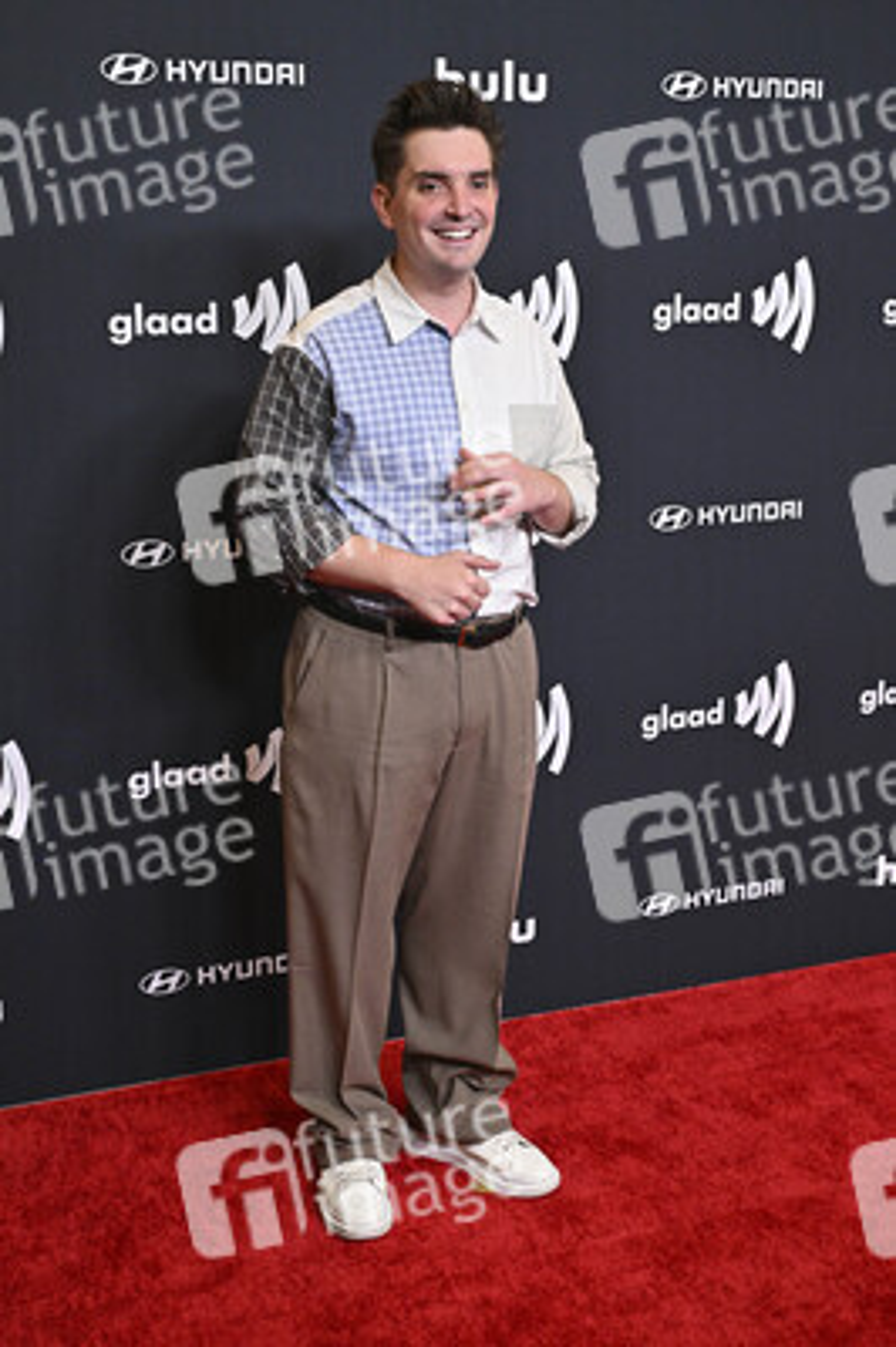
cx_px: 448
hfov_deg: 28.6
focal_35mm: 47
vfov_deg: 41.9
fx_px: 1758
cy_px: 674
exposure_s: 1/250
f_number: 5.6
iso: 4000
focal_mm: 47
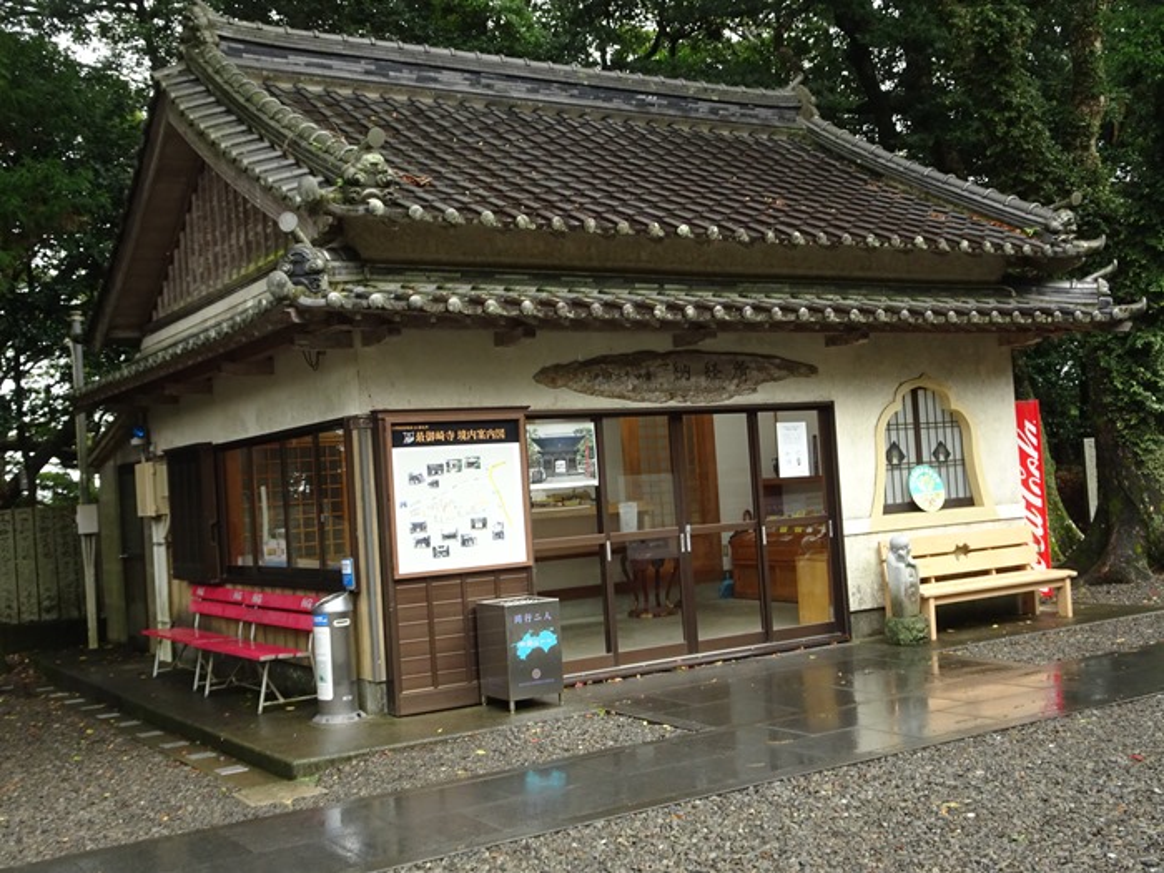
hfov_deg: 49.0
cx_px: 582
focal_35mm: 38
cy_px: 436
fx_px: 1278
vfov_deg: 37.7
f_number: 4
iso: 200
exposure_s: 1/40
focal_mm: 6.56
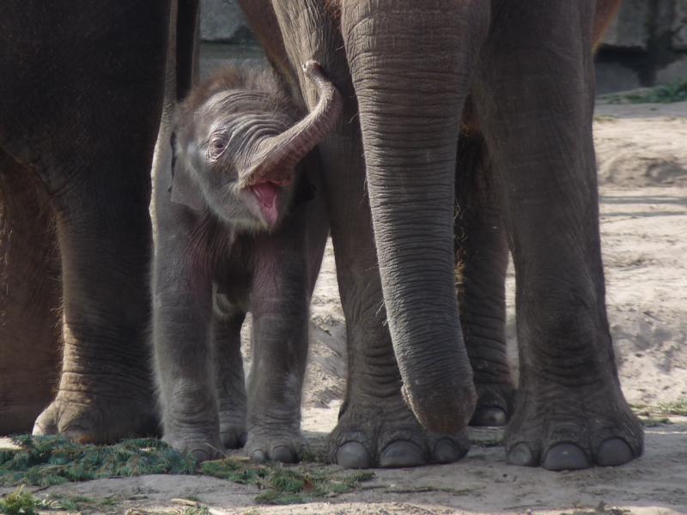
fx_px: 12860
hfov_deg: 3.1
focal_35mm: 648
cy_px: 258
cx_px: 344
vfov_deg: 2.3
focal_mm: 83.2
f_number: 5
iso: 100
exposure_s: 1/250
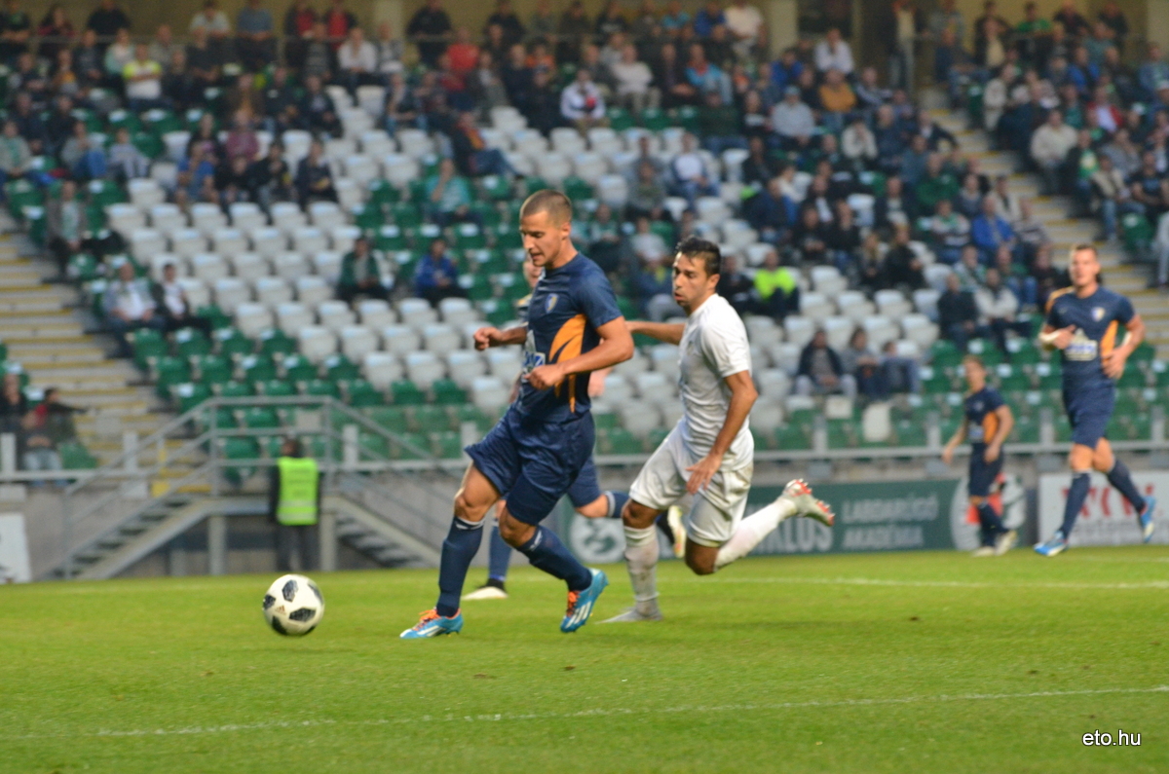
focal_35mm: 210
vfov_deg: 6.5
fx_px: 6806
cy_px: 387
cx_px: 584
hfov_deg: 9.8
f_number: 4.8
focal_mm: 140
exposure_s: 1/320
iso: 1600
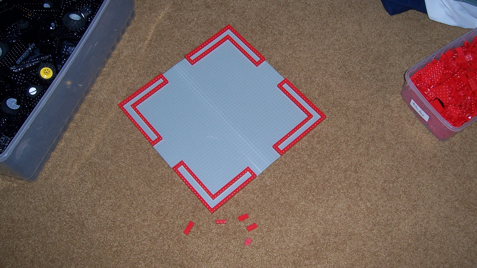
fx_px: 506
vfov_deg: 29.7
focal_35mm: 40
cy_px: 122
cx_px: 235
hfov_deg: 50.5
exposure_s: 1/60
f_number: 3
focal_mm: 6
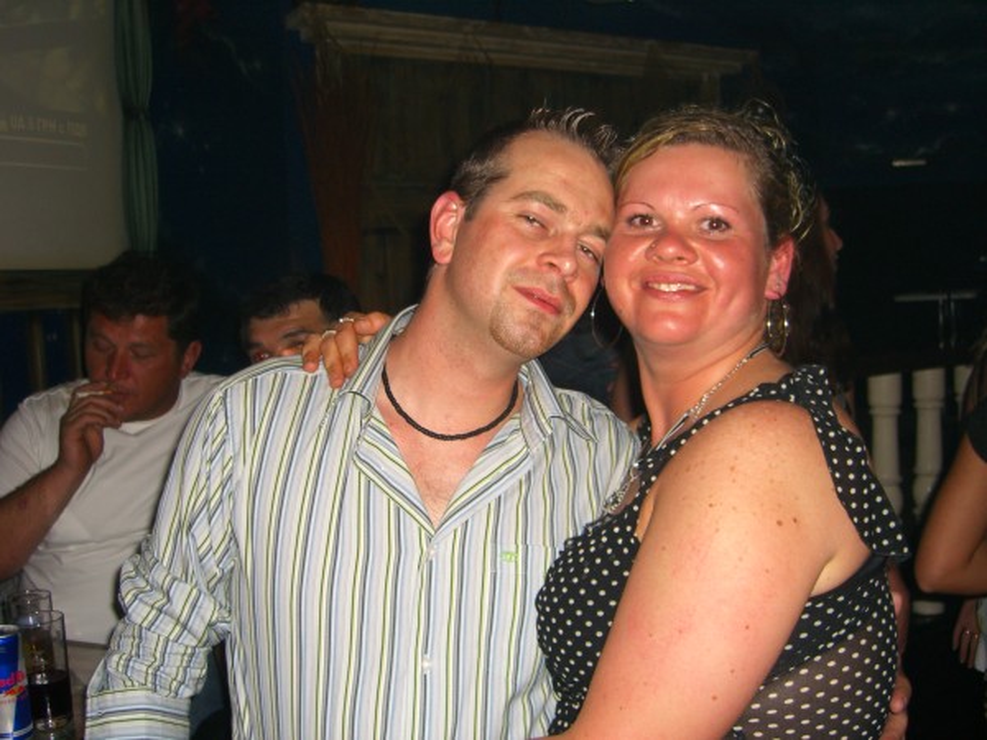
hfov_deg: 49.0
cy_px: 370
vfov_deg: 37.7
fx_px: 1083
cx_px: 494
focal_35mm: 38
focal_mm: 7.9
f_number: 2.8
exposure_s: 1/60
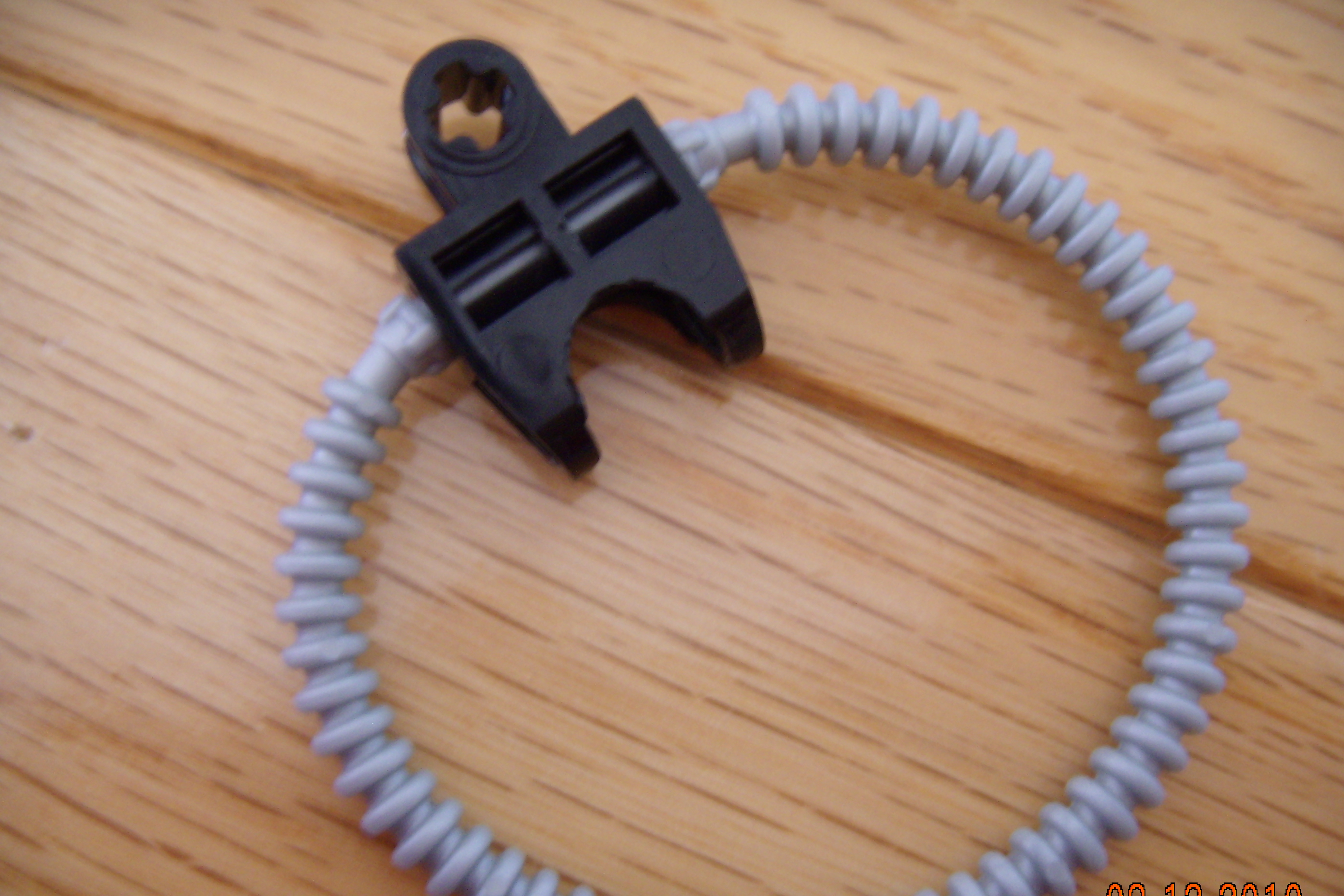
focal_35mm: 40
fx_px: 1493
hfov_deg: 48.5
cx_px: 680
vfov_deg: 33.4
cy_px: 498
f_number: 3.5
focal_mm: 6.4
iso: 136
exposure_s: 1/4
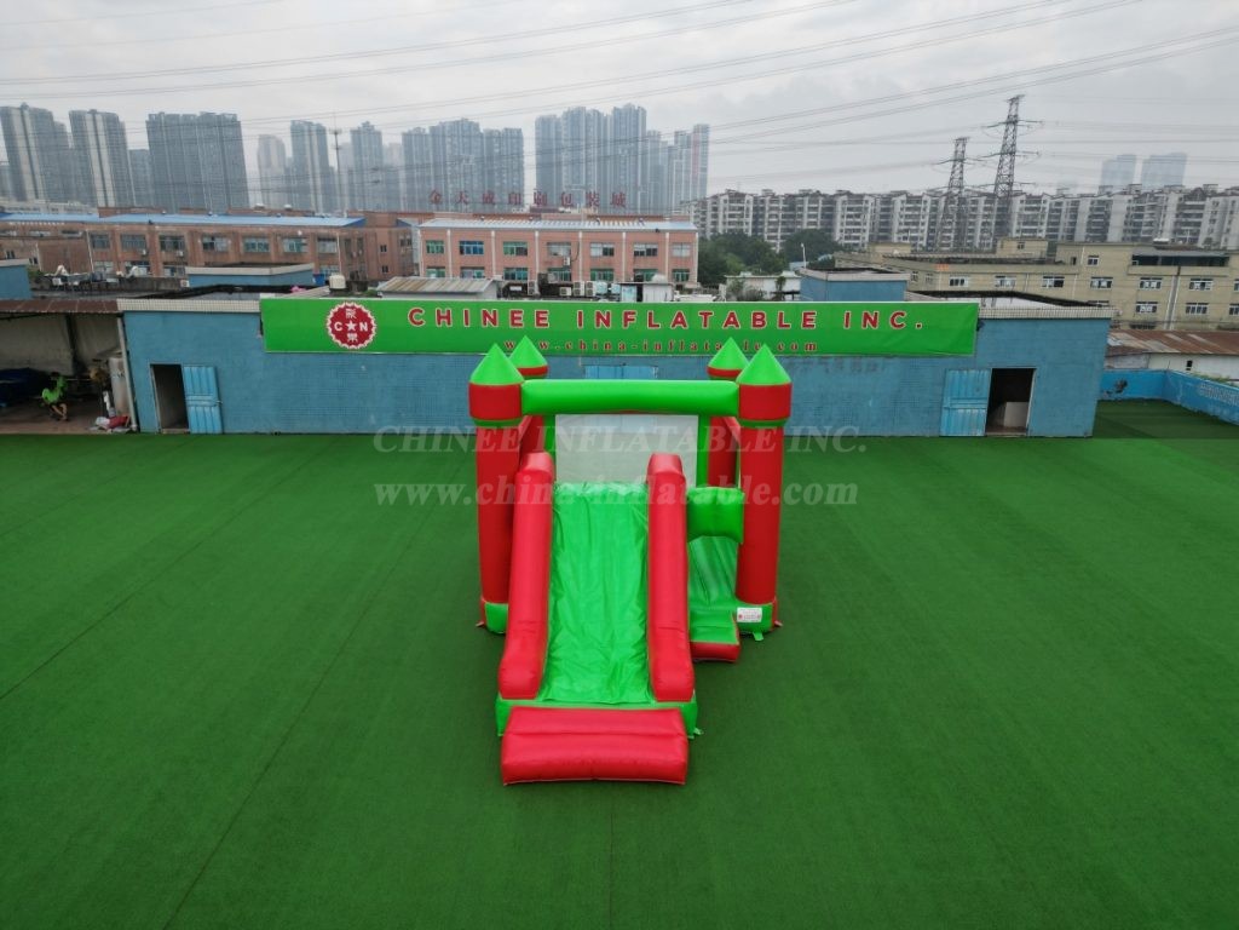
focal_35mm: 24
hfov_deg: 71.6
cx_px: 620
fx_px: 859
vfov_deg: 56.8
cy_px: 465
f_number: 1.7
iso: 200
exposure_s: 1/1500
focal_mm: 6.72
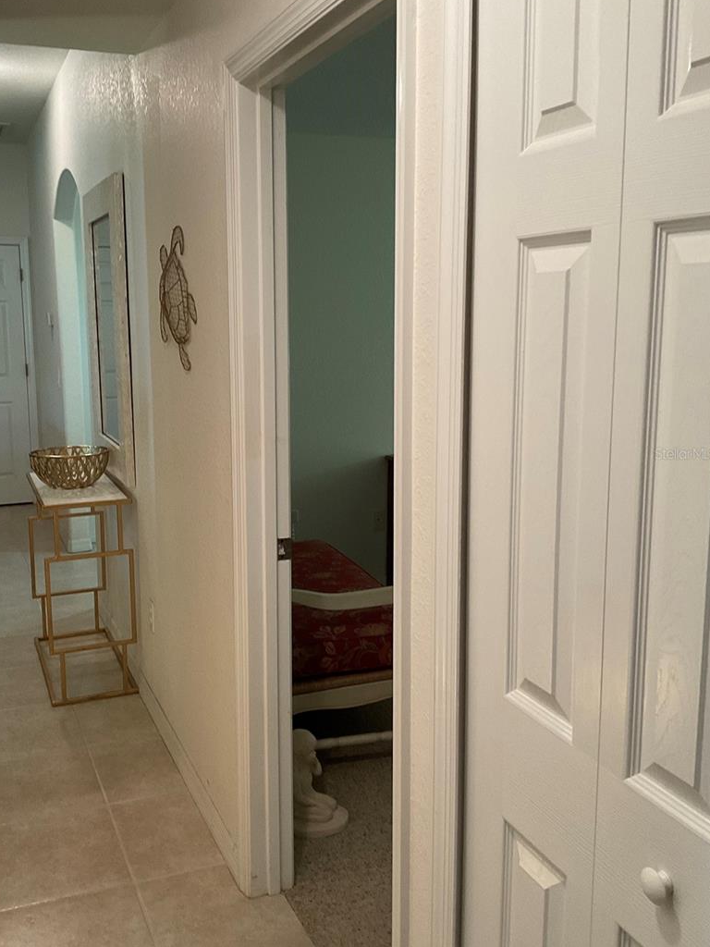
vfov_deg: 53.9
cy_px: 453
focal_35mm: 34
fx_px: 930
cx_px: 304
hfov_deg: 41.7
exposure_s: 1/60
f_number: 1.8
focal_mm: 3
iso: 125
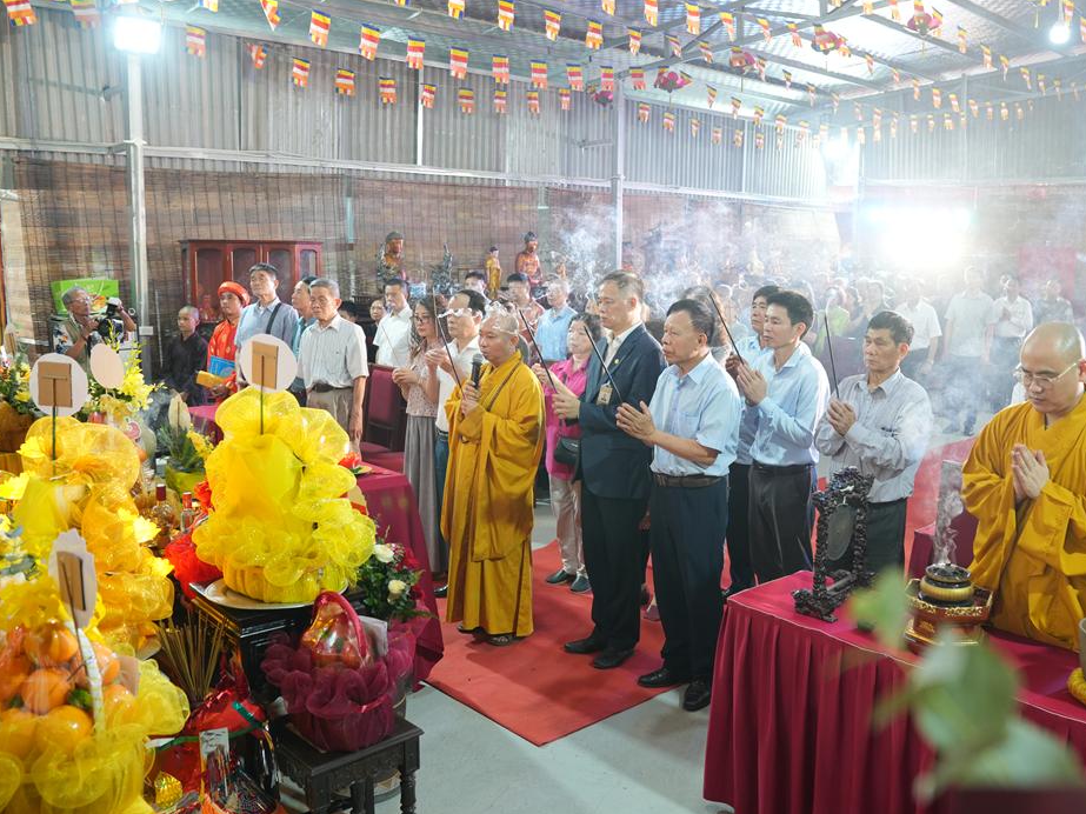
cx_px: 660
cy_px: 374
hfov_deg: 59.4
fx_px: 941
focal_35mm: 30
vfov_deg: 46.7
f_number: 3.5
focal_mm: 24
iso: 1250
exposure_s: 1/100
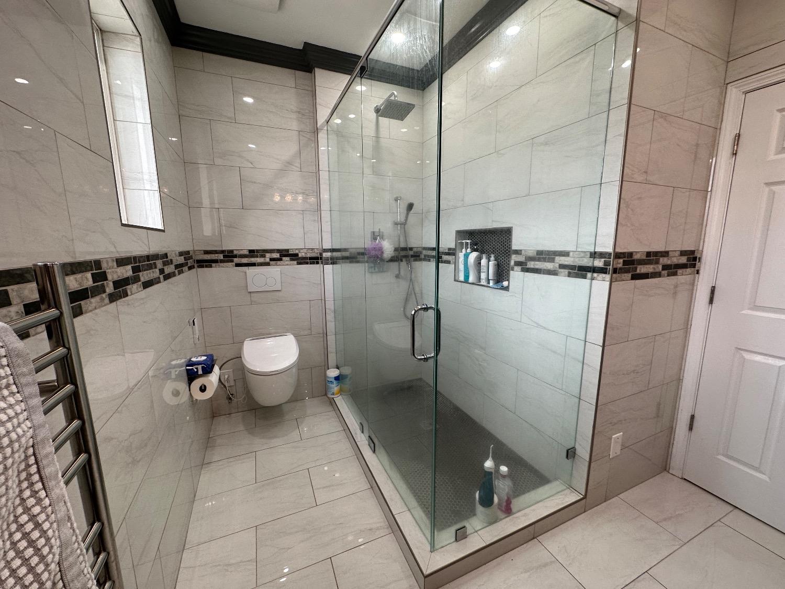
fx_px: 317
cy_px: 294
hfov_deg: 102.1
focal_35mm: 14
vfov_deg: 85.7
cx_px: 392
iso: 125
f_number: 2.2
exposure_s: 1/120
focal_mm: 2.22
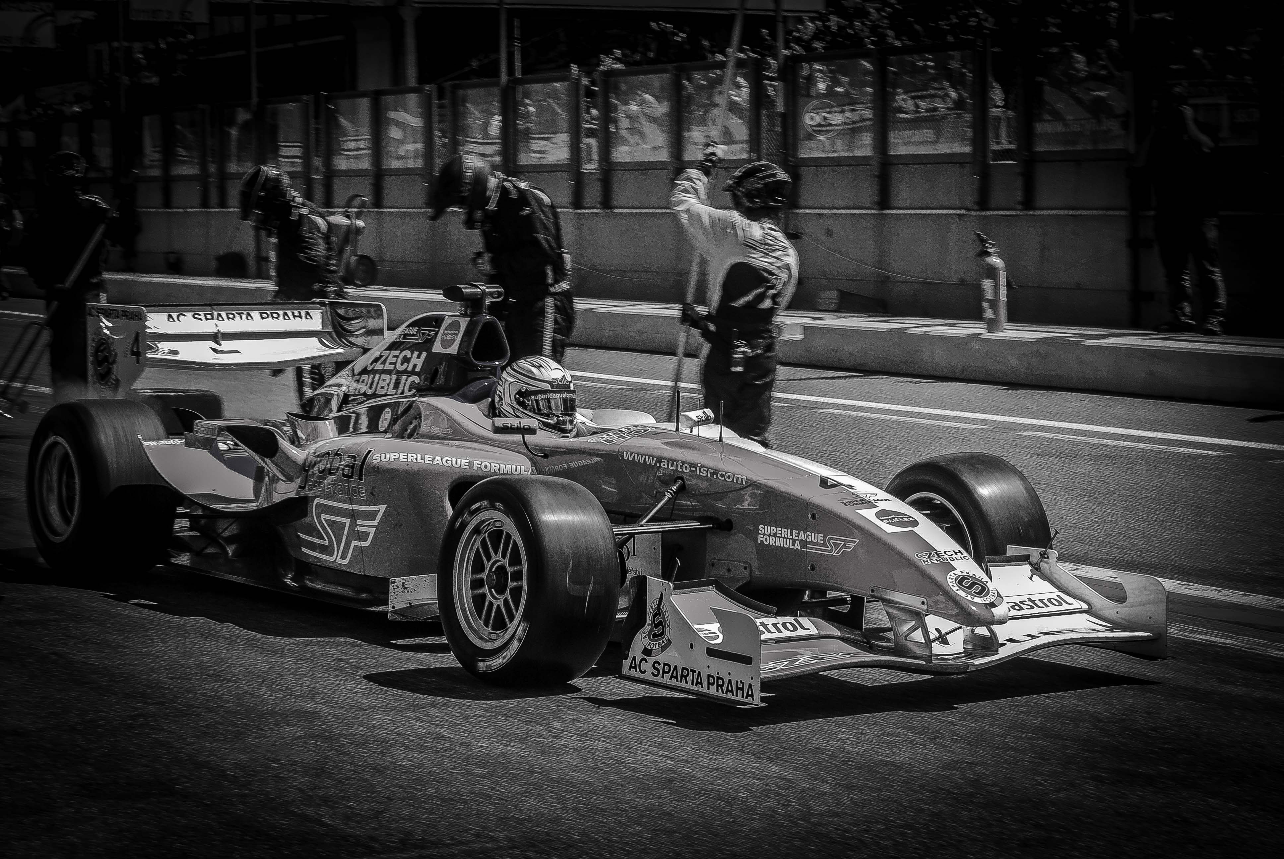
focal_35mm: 82
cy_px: 430
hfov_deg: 24.6
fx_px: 2946
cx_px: 642
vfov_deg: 16.6
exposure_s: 1/250
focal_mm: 55
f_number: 8
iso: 100
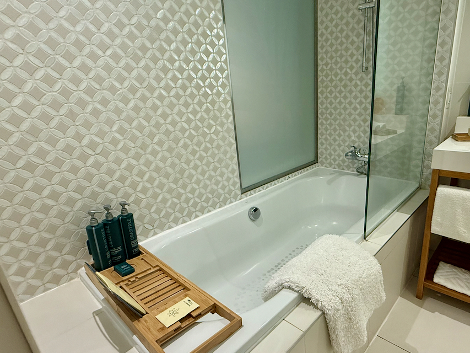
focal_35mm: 21
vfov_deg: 63.4
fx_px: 285
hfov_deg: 78.2
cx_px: 280
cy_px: 185
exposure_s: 1/120
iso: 250
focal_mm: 2.22
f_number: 2.2
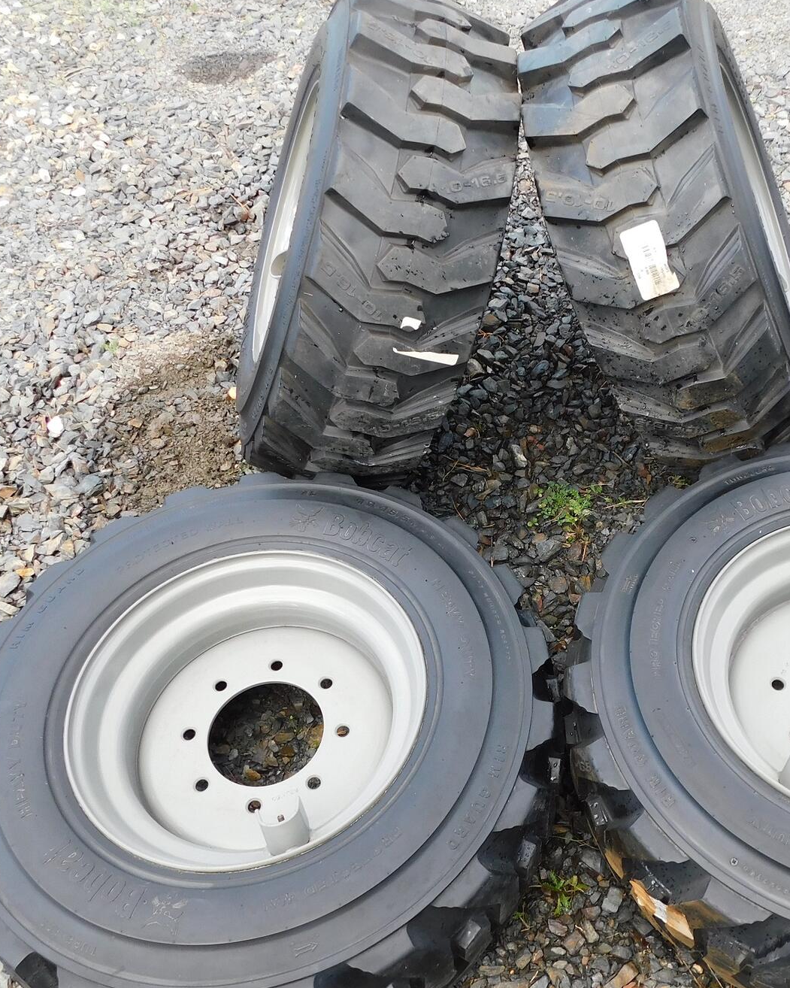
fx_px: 1023
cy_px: 532
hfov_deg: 41.5
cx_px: 542
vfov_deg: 51.5
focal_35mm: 35
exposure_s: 1/160
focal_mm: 4
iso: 125
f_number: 3
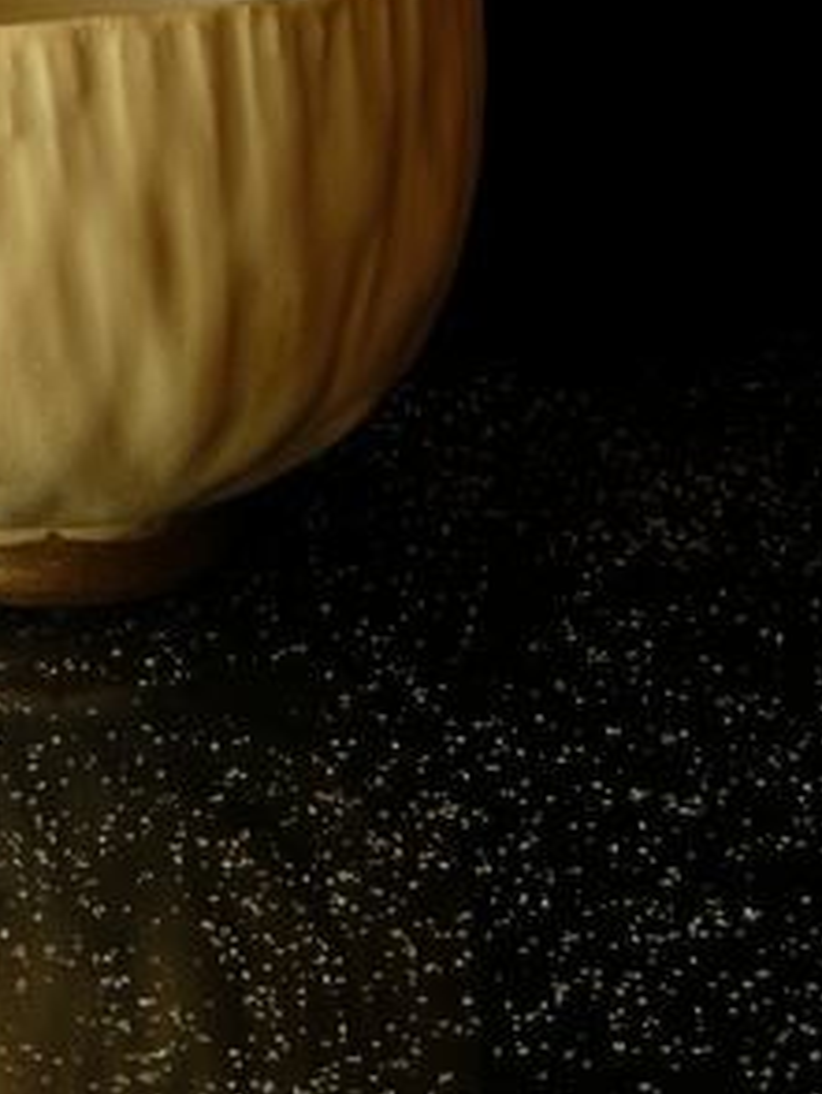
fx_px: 5090
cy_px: 432
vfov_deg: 12.3
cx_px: 74
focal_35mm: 161
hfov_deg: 9.2
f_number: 8
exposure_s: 1/6
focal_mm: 13.1
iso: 100
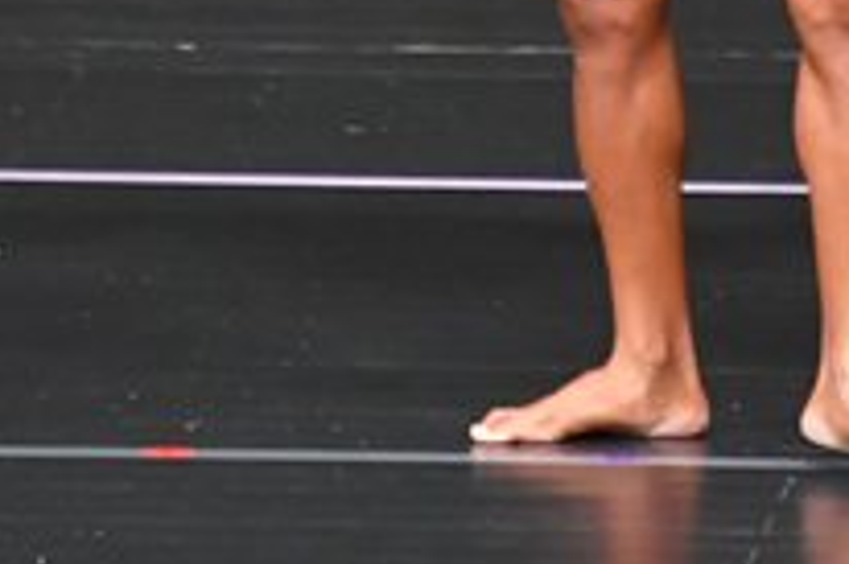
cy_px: -383
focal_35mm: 1295
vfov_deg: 1.1
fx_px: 30515
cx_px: 896
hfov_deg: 1.6
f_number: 5.6
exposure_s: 1/400
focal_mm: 230
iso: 5000
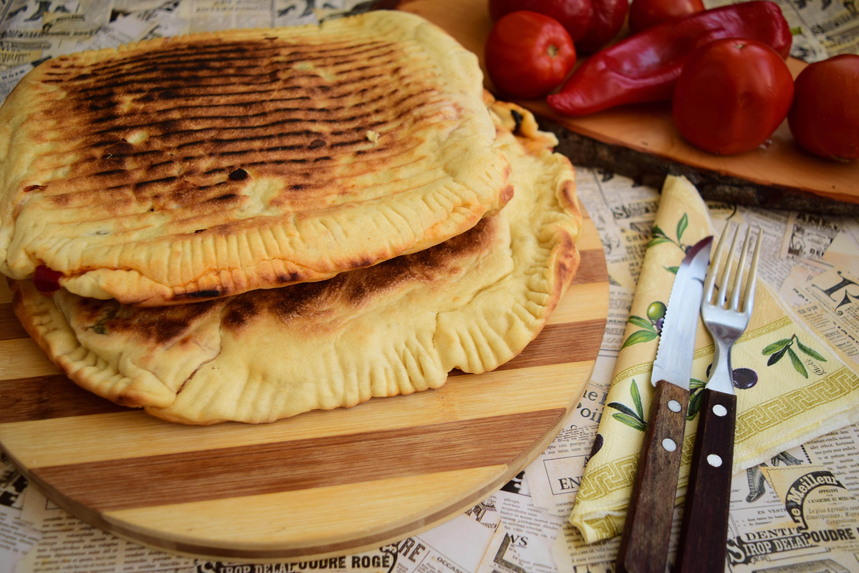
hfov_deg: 55.1
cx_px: 430
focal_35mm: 34
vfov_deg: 38.4
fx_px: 823
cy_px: 286
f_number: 3.8
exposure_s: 1/25
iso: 100
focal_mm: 23
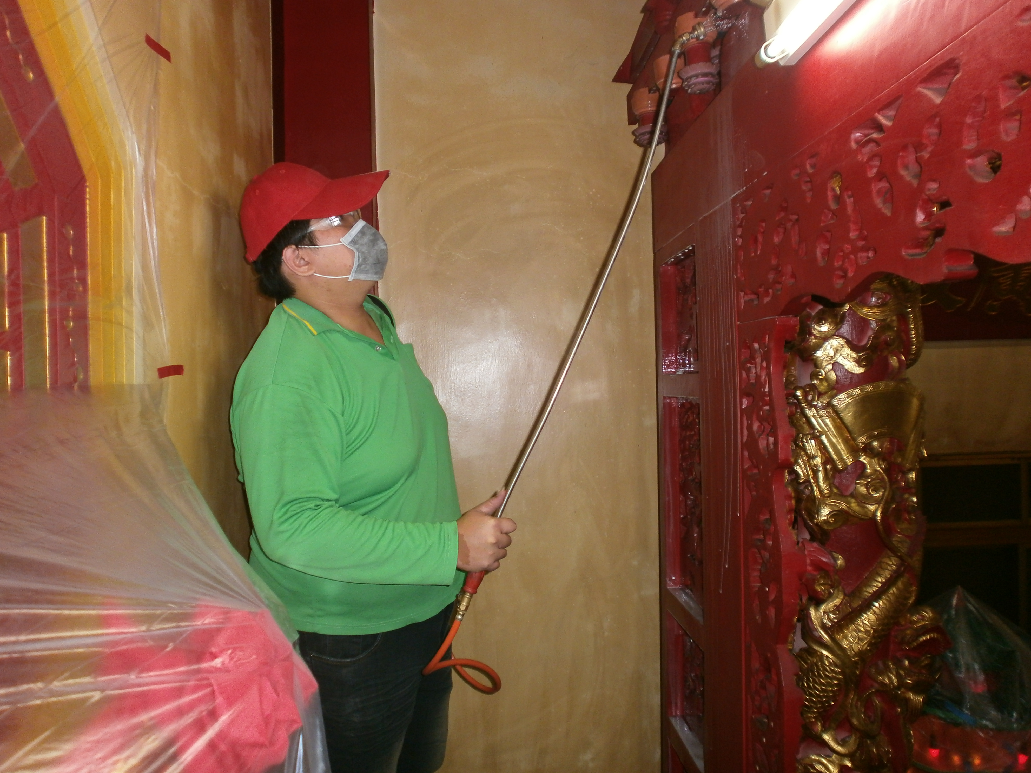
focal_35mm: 27
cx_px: 516
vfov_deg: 51.4
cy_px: 386
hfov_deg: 65.3
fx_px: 804
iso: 125
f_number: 2.9
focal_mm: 4.8
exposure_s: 1/30
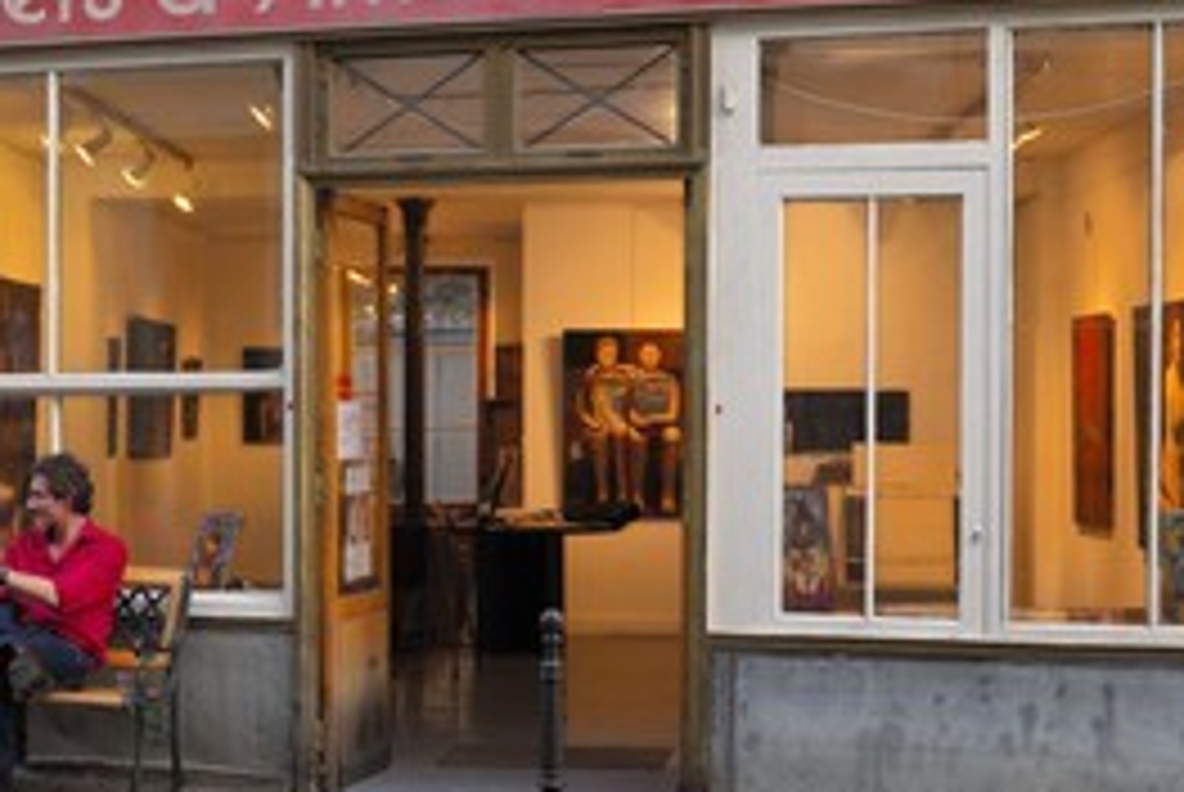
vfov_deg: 22.8
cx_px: 540
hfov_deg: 33.5
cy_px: 410
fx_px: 1969
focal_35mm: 60
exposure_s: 1/8
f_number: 7.1
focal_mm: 25
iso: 100
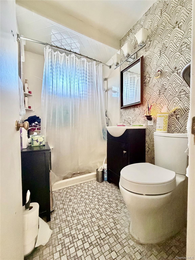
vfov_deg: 102.1
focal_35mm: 14
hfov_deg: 85.7
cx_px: 98
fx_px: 105
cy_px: 130
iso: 1000
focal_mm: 2.22
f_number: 2.2
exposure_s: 1/60
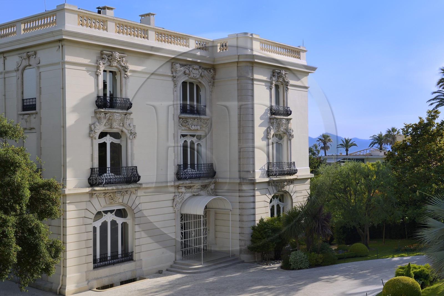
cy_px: 148
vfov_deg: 30.5
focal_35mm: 44
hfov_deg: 44.5
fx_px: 543
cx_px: 222
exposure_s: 1/250
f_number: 9
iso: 200
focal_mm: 44
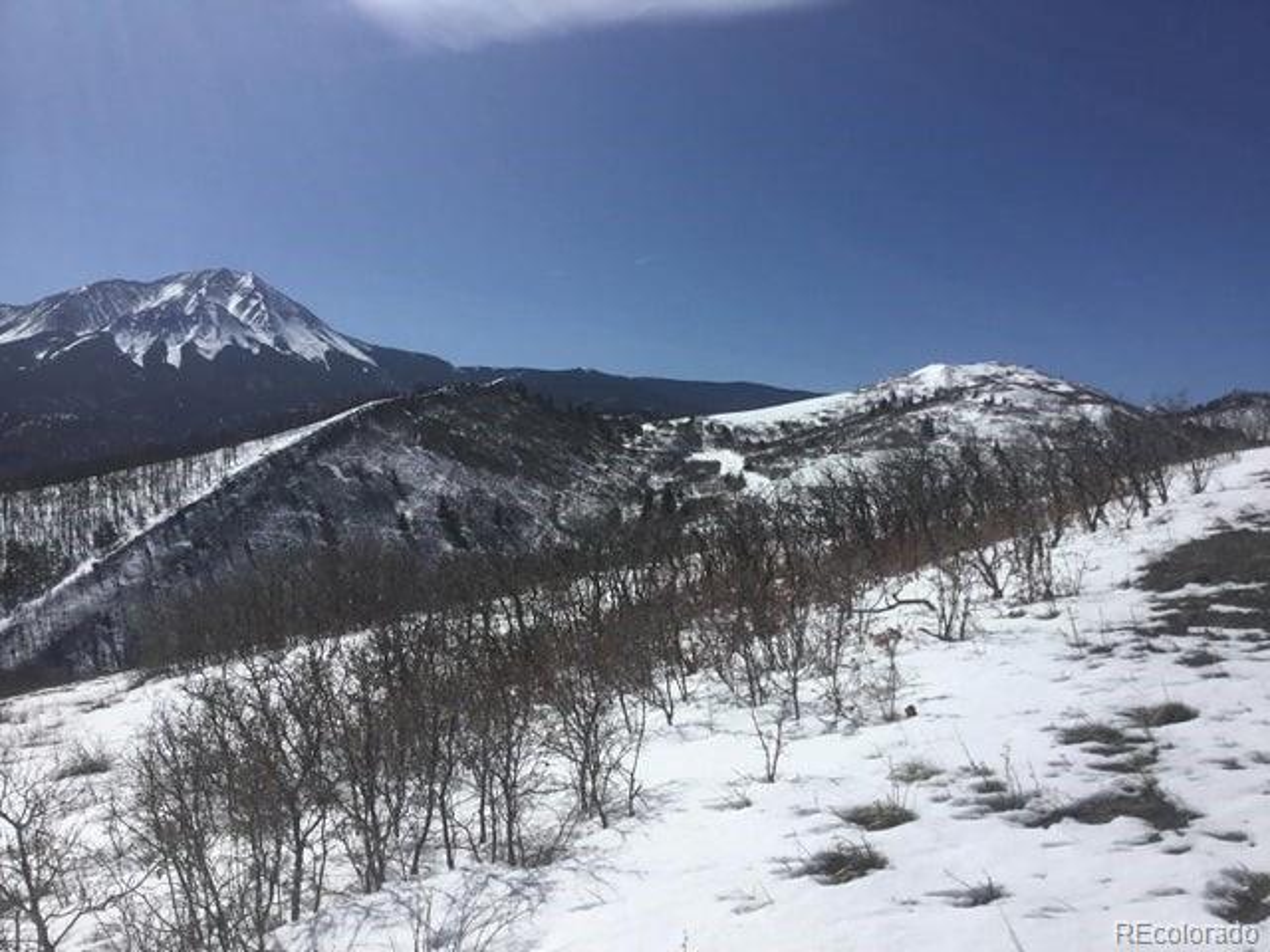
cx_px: 635
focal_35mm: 31
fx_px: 1137
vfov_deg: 45.4
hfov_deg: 58.4
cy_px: 476
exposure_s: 1/5848
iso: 25
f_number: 2.4
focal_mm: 3.3
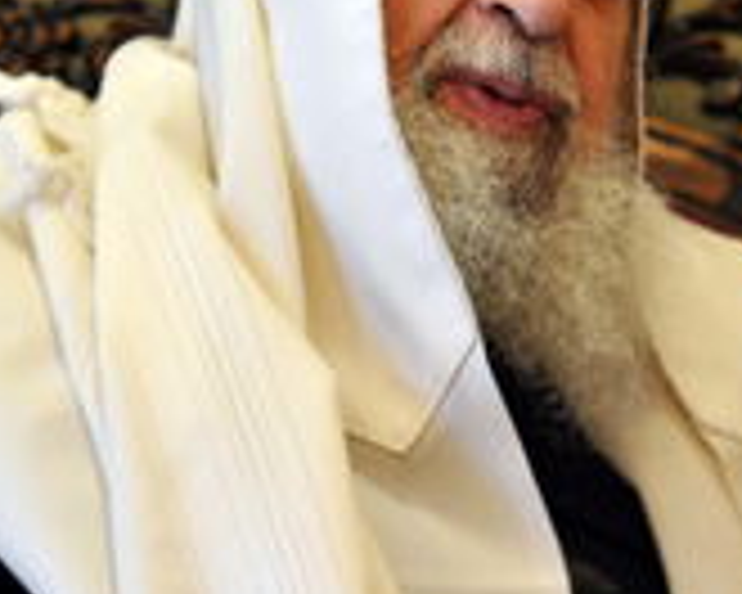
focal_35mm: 273
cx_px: 414
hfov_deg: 7.1
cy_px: 68
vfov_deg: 5.7
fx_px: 5995
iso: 800
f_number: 2.8
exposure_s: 1/200
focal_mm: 120
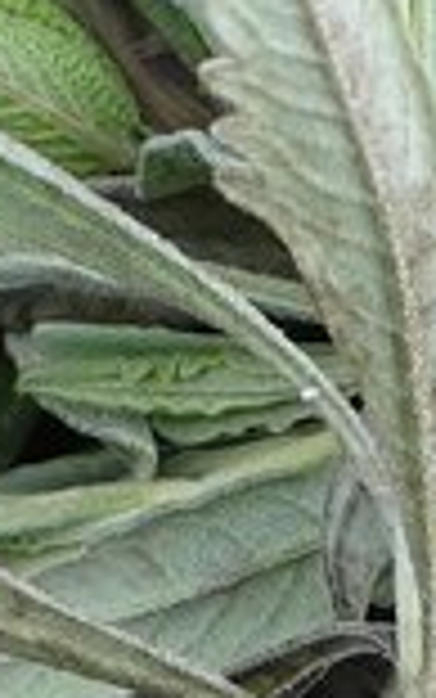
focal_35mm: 253
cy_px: -961
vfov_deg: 7.7
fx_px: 4806
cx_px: -566
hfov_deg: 5.1
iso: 100
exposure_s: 1/200
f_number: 2.8
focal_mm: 9
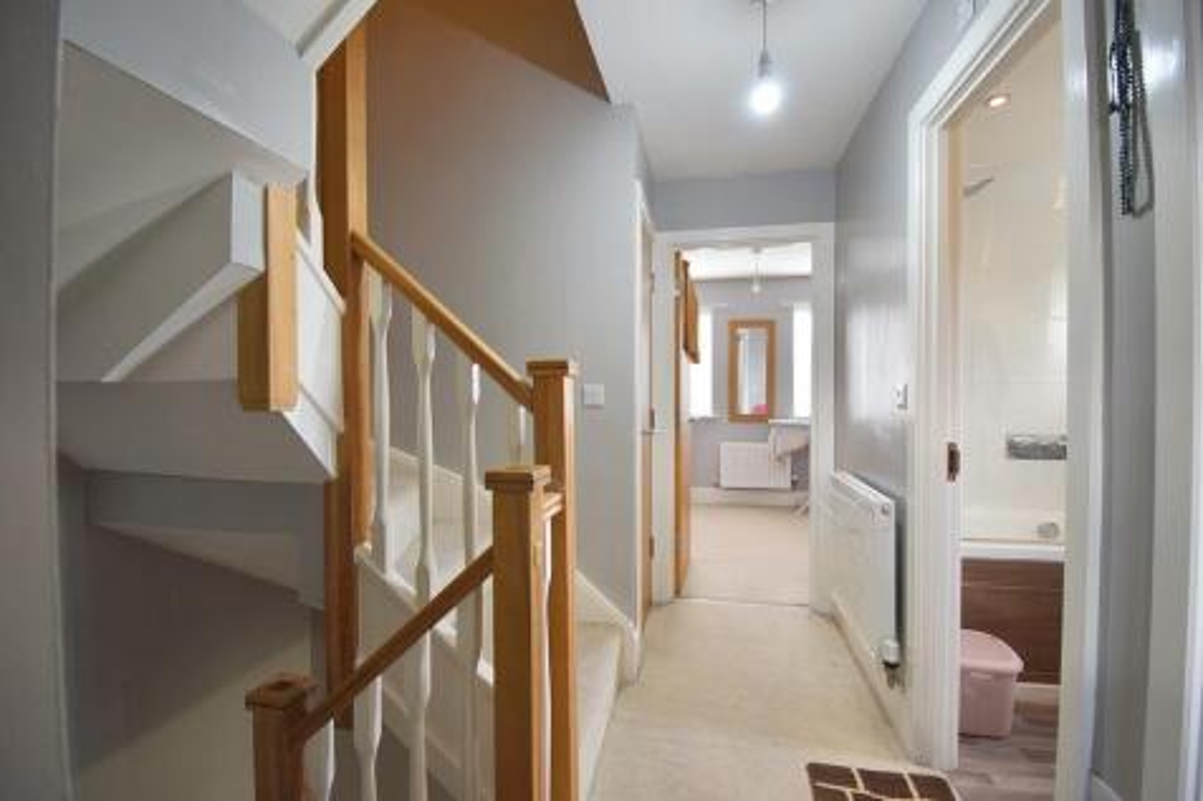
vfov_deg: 77.3
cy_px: 400
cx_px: 602
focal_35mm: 15
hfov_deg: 100.4
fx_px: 501
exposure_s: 1/20
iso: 100
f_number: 4.5
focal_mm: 10
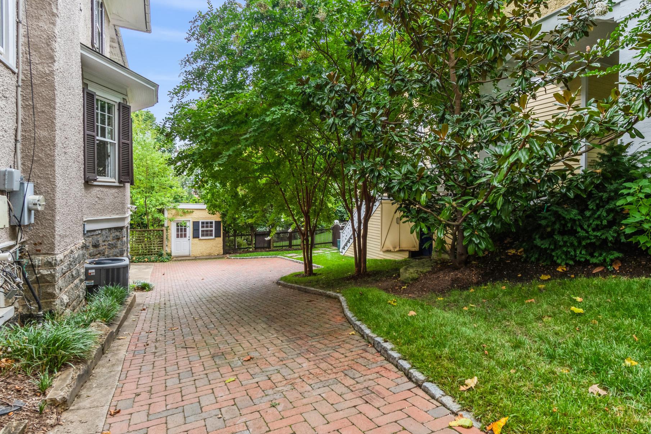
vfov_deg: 70.3
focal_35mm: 17
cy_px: 237
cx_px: 363
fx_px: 307
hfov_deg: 92.9
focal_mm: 10
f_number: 10
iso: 200
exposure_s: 1/60
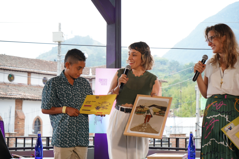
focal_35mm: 70
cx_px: 120
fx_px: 465
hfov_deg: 28.8
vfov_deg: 19.5
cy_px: 80
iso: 500
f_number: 5.6
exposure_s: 1/40
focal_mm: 70
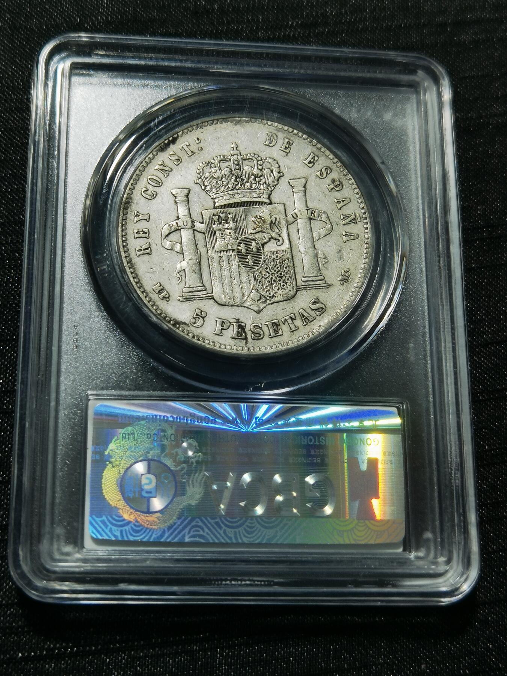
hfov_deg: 26.6
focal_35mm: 55
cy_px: 338
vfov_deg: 34.9
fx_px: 1074
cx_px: 254
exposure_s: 1/100
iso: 50
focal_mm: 6.67
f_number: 1.9
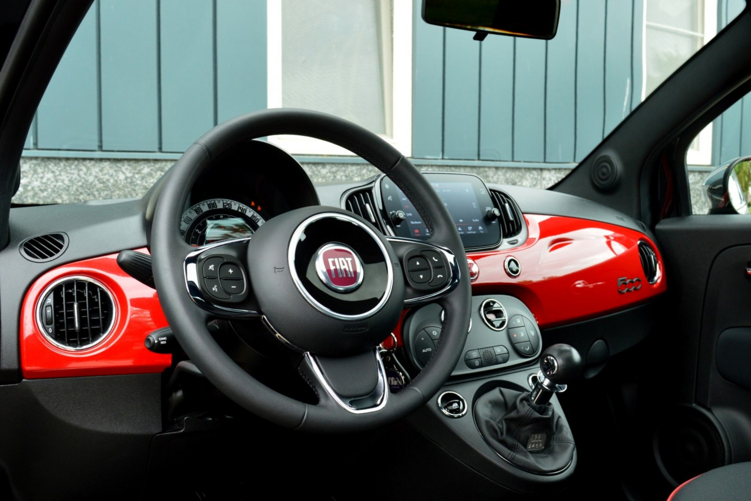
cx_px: 376
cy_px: 250
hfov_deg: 59.5
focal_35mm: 32
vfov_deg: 41.7
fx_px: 657
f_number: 8
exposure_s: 1/60
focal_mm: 21
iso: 500
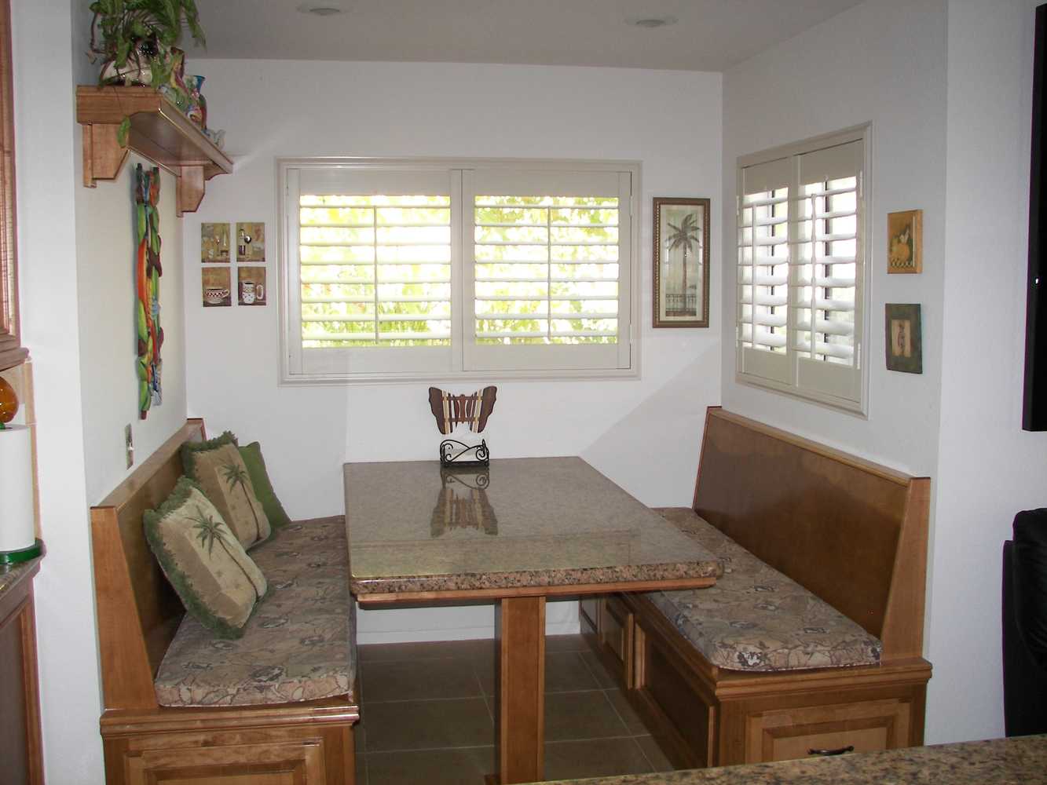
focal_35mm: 36
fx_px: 1089
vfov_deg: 39.7
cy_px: 392
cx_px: 524
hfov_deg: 51.4
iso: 64
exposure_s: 1/30
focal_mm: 6
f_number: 2.8
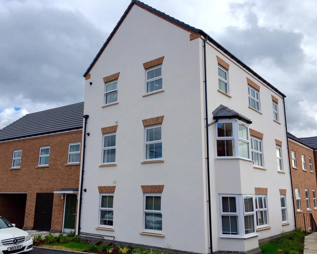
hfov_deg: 57.2
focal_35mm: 31
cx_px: 157
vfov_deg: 47.1
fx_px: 291
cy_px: 125
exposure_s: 1/1721
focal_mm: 4.15
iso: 32
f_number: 2.2
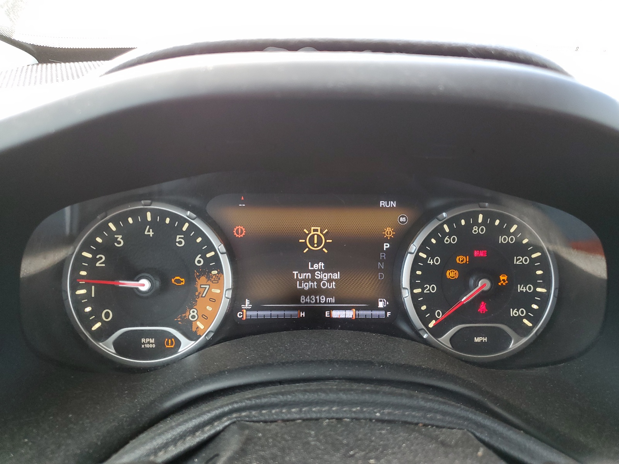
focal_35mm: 26
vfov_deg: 53.1
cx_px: 310
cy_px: 232
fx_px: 465
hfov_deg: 67.3
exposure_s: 1/120
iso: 86
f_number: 1.5
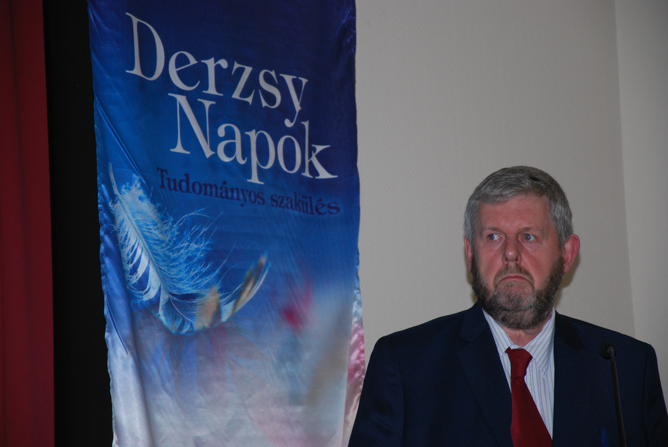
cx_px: 334
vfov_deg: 8.7
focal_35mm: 158
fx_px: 2926
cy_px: 224
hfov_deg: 13.0
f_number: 5.6
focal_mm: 105
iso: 560
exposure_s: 1/60
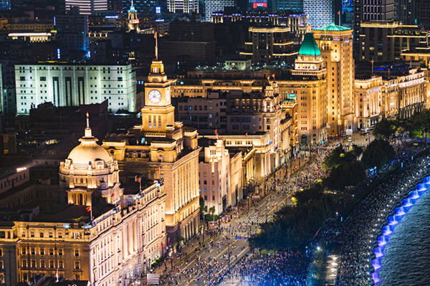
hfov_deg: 18.9
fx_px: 1289
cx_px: 215
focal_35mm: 108
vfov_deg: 12.7
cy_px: 143
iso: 100
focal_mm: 108
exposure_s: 1/5
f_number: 4
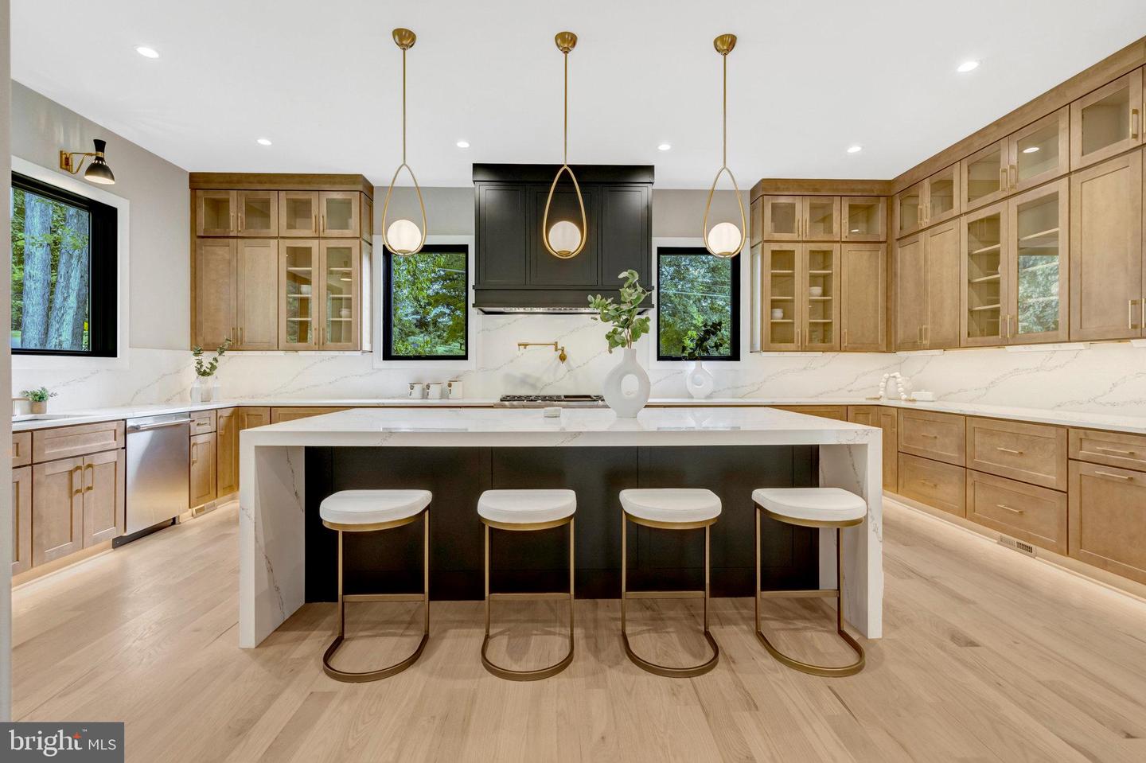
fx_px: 509
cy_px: 382
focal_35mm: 16
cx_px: 573
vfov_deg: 73.7
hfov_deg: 96.8
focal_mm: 16
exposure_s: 1/30
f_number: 8
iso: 1250
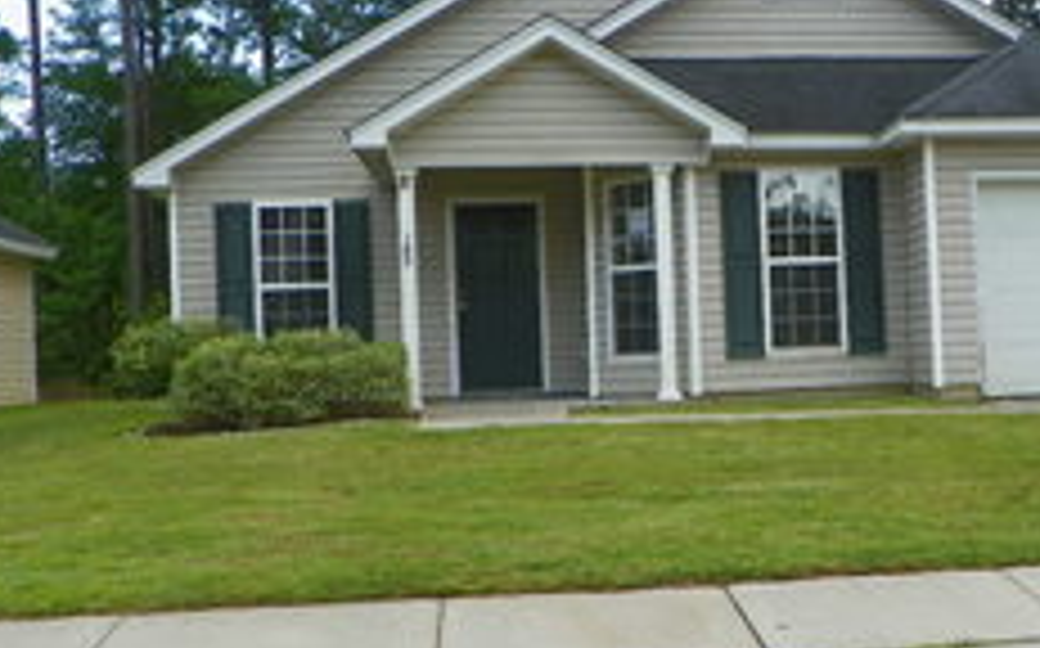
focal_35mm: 54
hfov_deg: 36.9
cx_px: 747
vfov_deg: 23.9
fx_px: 1529
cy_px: 315
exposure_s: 1/160
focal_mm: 6.1
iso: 64
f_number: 4
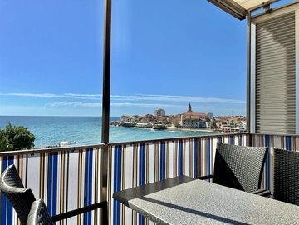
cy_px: 112
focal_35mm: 24
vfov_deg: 56.8
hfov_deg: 71.6
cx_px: 150
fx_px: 207
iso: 80
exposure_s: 1/7042
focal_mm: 6.86
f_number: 1.78
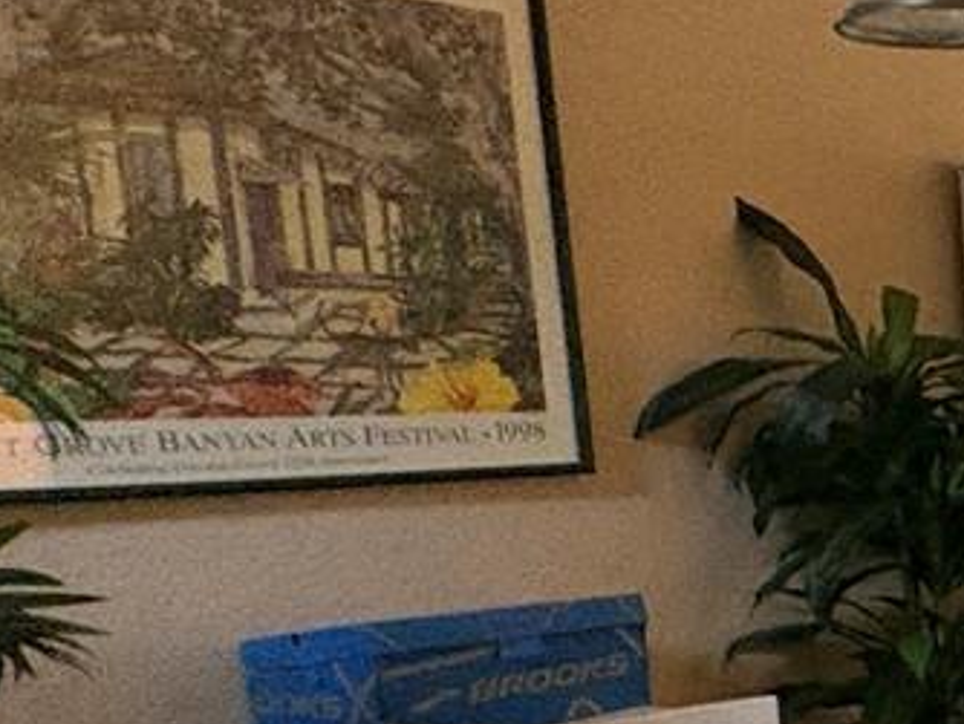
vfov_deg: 21.5
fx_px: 1867
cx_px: 2093
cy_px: 655
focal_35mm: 67
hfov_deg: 17.1
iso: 500
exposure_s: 1/60
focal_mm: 2.22
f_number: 2.2
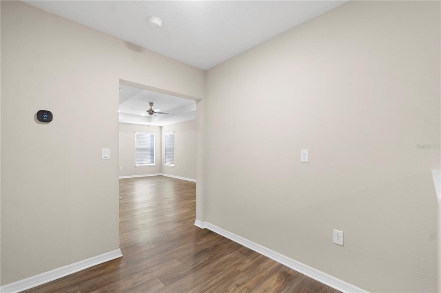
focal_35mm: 15
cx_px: 220
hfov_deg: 100.4
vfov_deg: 77.3
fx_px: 184
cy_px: 146
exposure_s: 1
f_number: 8
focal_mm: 10
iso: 100
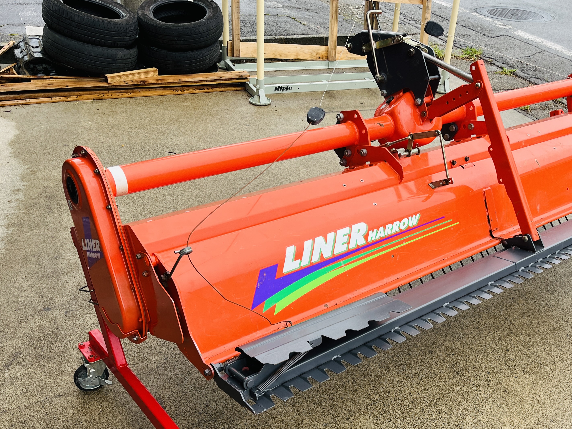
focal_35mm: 37
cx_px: 355
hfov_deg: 49.7
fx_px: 611
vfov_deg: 38.4
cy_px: 266
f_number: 1.6
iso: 50
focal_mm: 5.1
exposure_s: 1/529
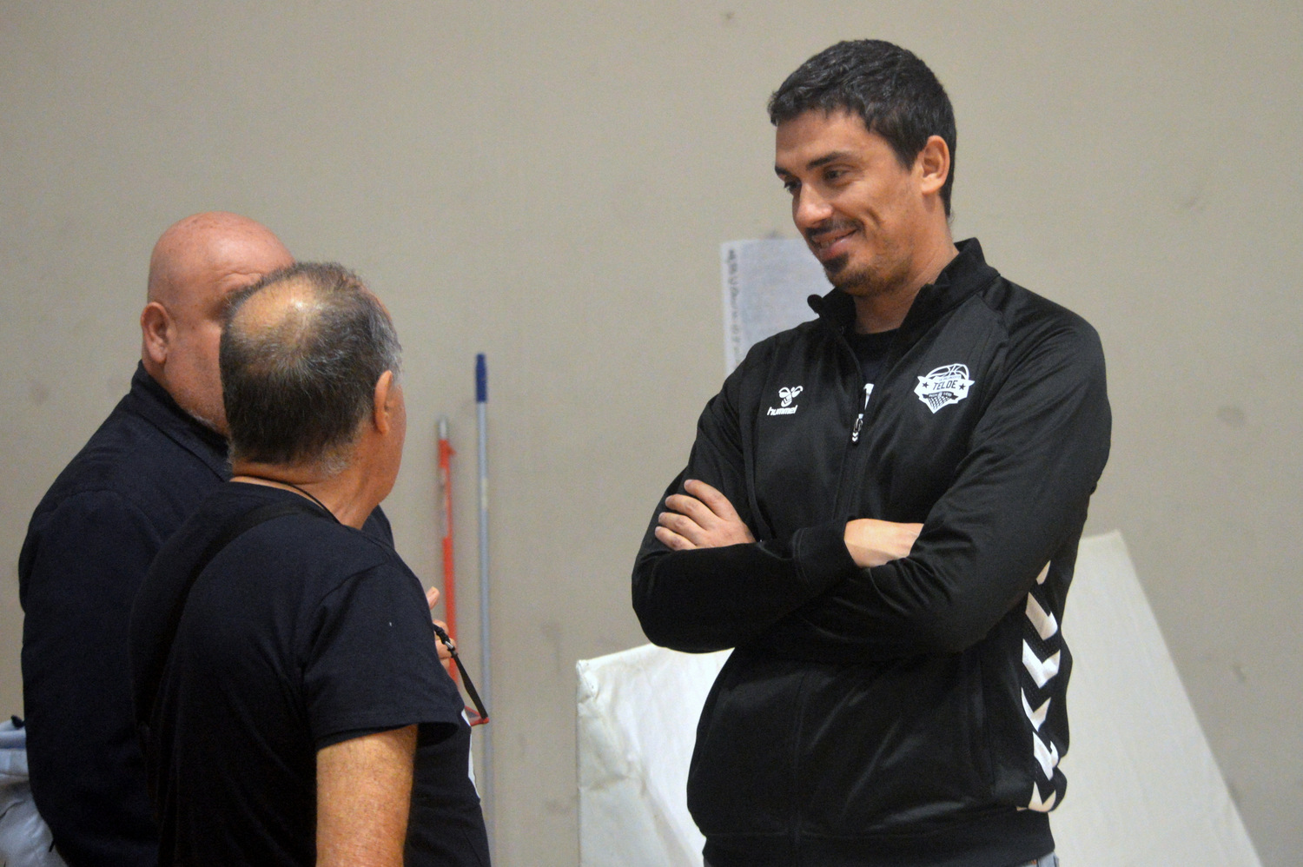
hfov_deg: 24.6
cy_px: 434
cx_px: 652
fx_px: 2984
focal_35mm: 82
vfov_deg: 16.5
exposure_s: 1/320
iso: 2000
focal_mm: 55
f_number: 4.5
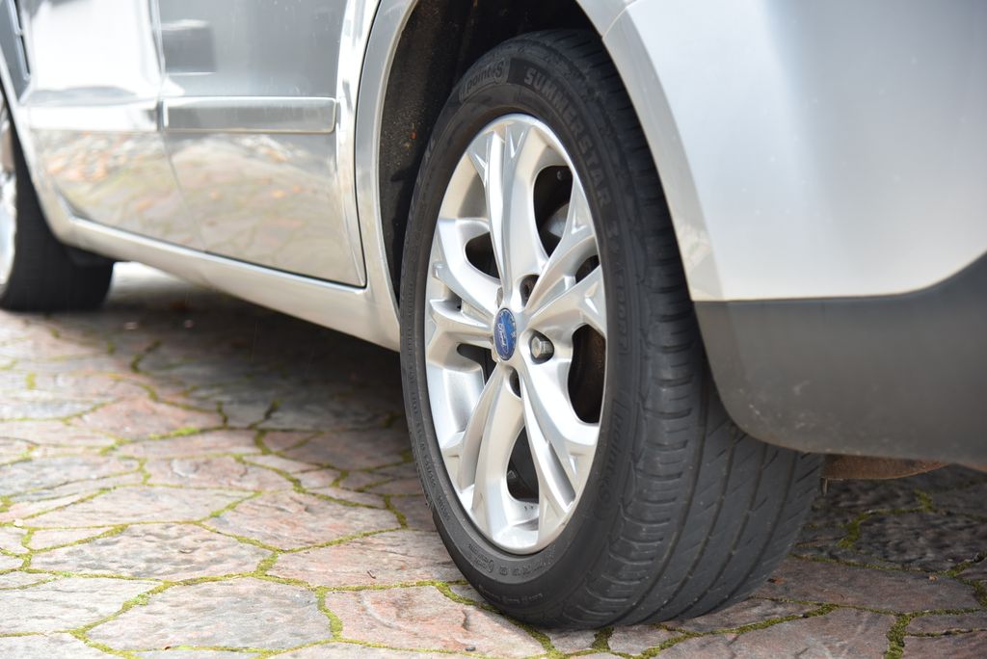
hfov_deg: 30.5
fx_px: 1810
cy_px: 330
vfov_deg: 20.6
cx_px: 494
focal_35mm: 66
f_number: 4
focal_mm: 66
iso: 500
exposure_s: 1/50
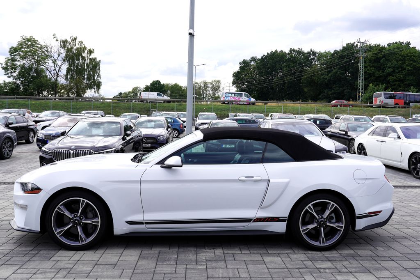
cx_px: 210
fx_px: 338
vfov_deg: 44.9
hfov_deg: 63.7
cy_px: 140
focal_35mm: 29
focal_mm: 29
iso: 100
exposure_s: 1/125
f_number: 9
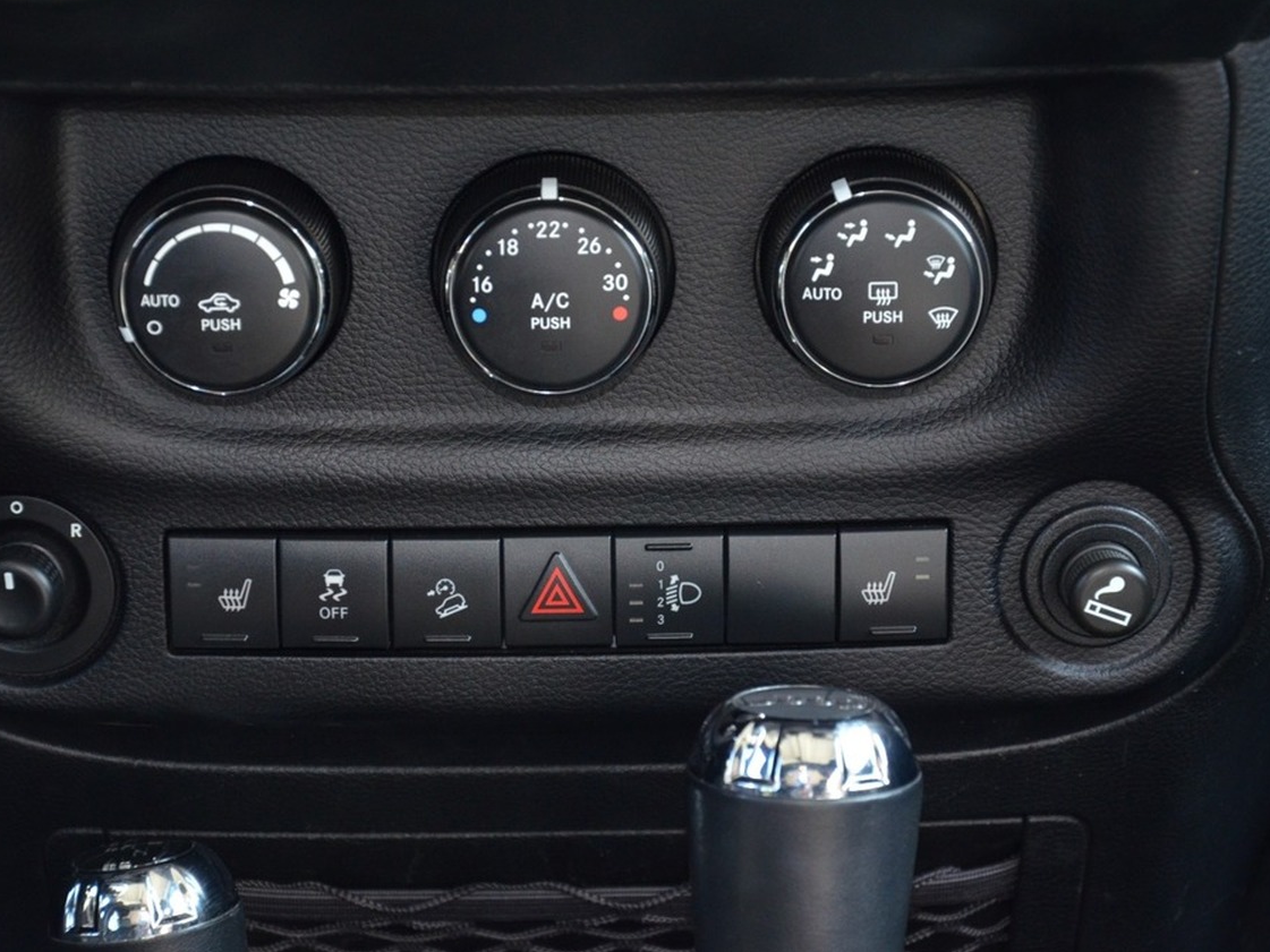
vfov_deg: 12.9
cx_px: 551
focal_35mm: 115
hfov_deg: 17.1
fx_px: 4220
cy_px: 476
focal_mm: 70
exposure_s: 1/60
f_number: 5.3
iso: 1000
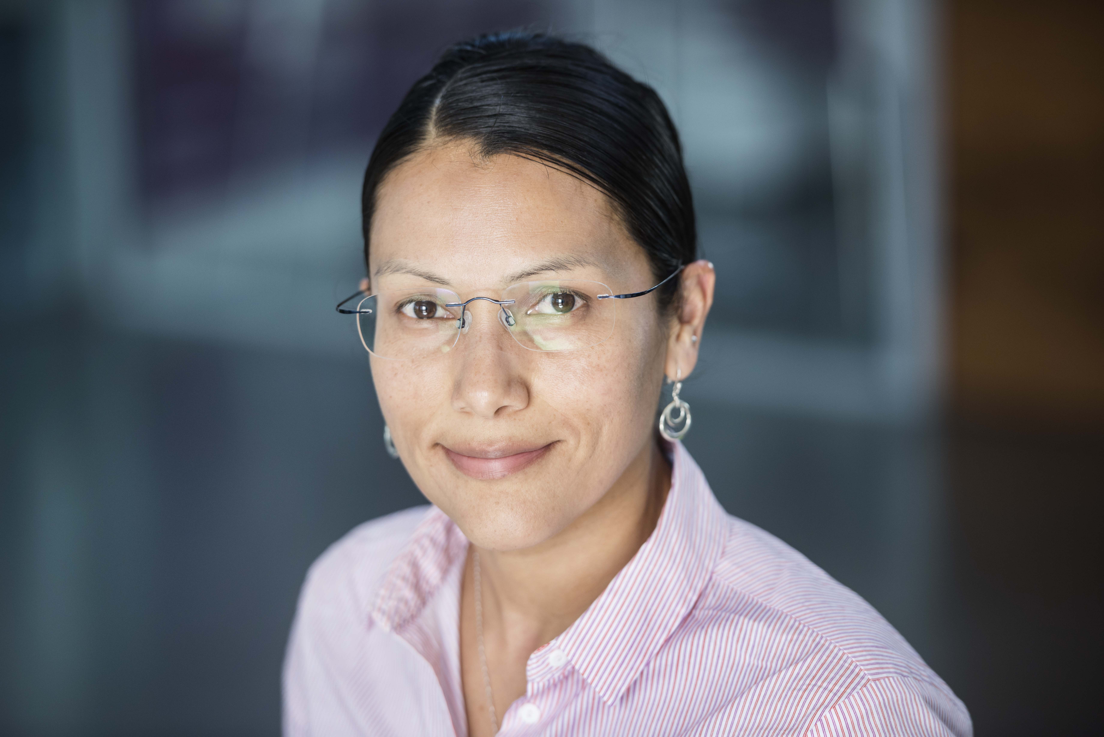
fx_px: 5368
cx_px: 552
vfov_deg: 7.9
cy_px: 368
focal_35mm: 175
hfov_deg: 11.7
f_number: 4
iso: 400
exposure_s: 1/400
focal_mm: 175
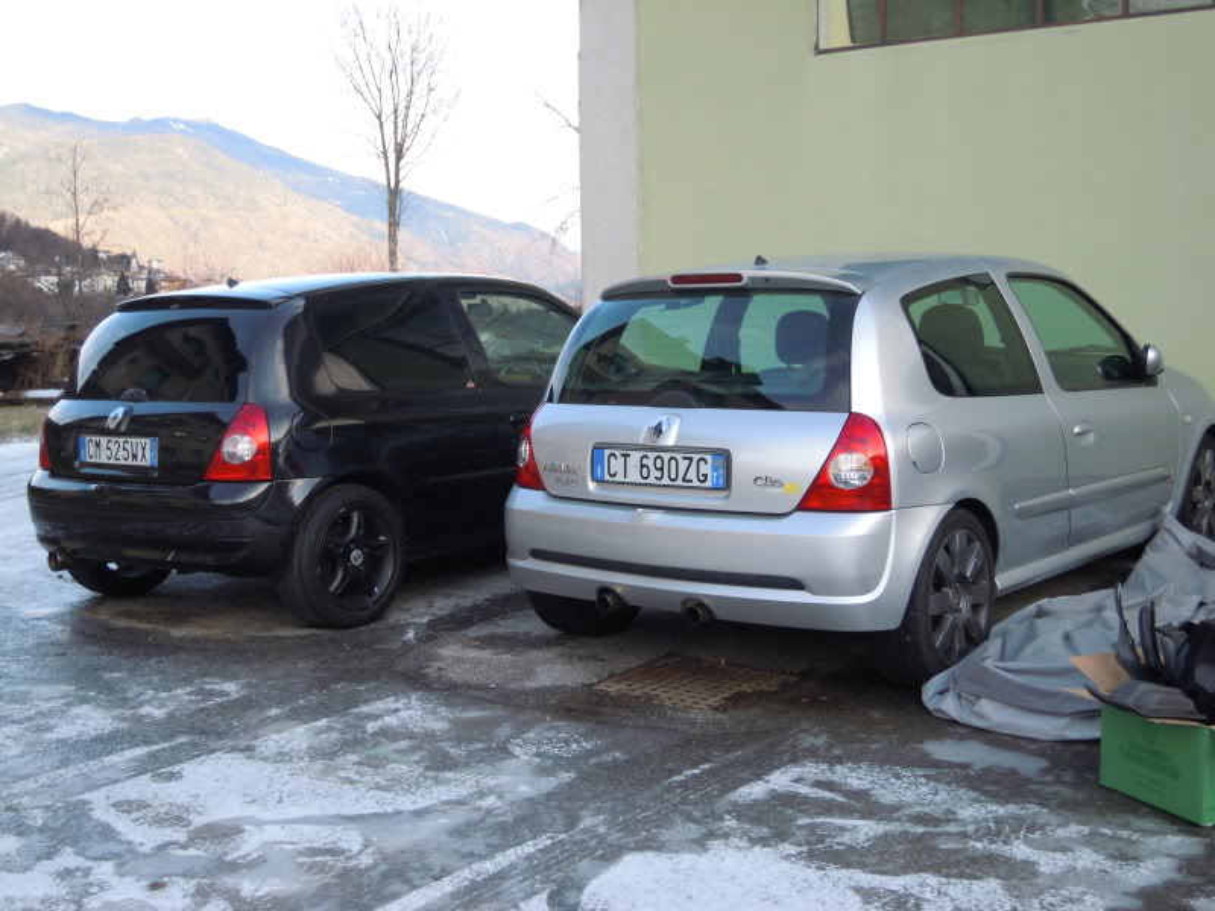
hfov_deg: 45.8
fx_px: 1439
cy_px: 456
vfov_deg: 35.1
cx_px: 608
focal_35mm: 41
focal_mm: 7.3
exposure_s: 1/160
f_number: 3.2
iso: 100
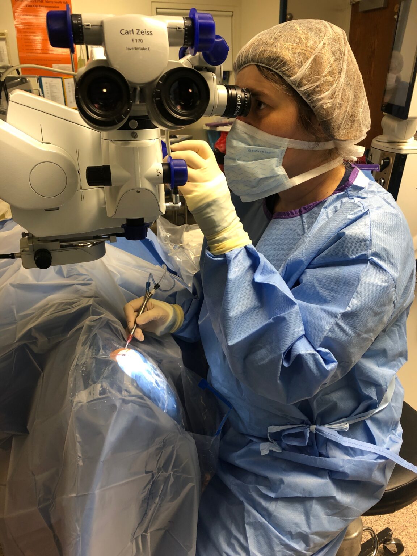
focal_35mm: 28
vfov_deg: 63.4
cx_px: 208
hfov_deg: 49.7
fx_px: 450
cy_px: 278
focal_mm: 4
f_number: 1.8
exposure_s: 1/24
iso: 40
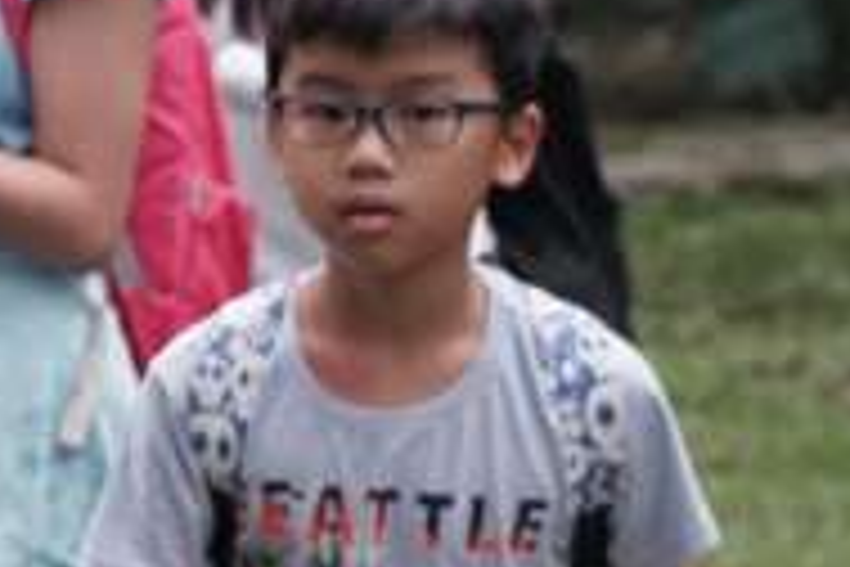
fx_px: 5288
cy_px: 191
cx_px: -760
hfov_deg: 8.8
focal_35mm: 224
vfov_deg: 6.1
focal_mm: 53
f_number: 4
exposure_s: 1/200
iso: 3200
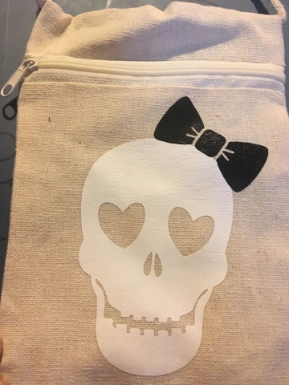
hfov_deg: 48.2
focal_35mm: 29
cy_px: 192
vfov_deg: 61.7
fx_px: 323
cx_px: 144
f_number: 2.2
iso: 200
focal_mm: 4.15
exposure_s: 1/20
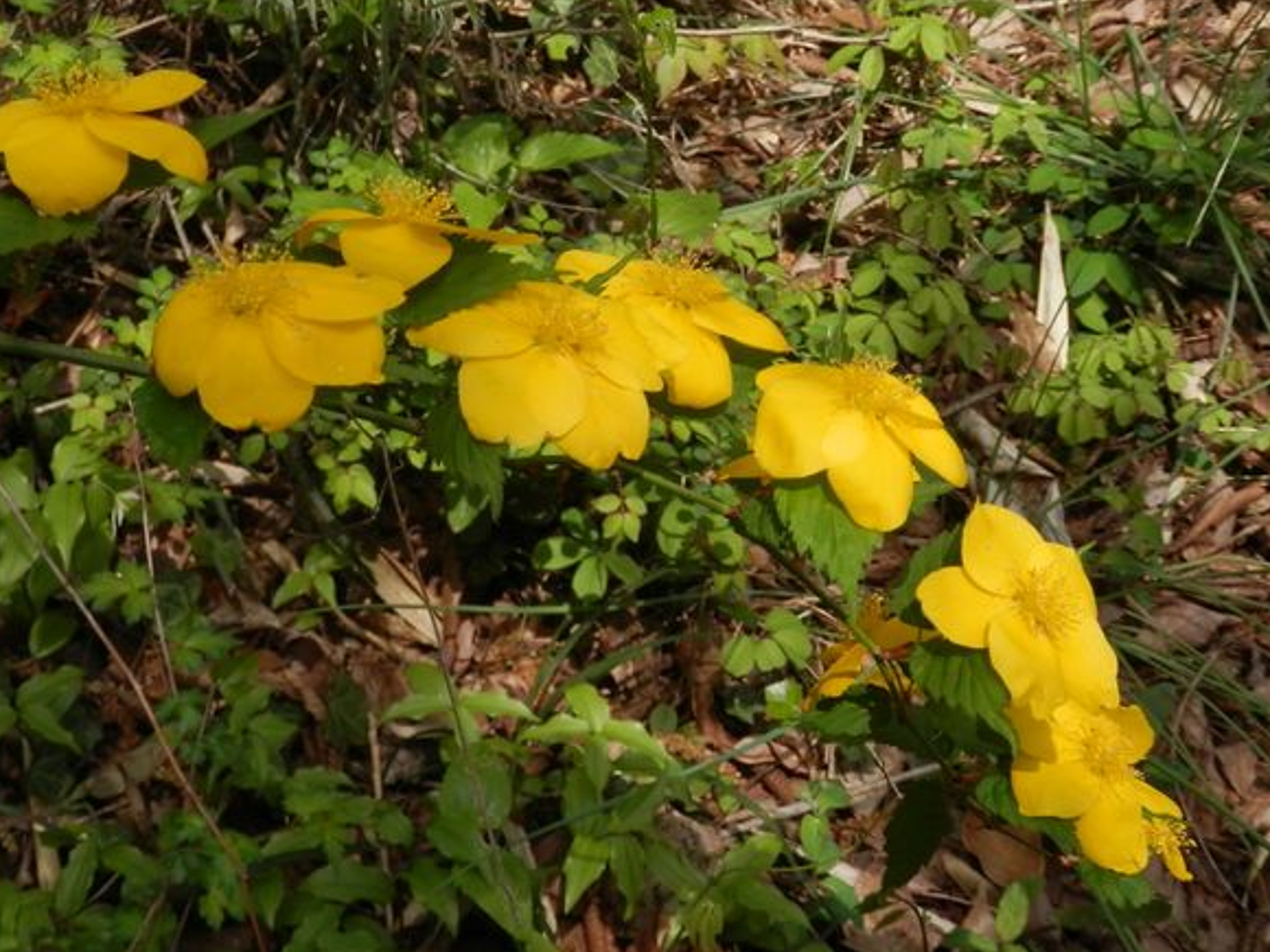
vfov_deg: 28.5
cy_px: 422
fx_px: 1871
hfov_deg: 37.0
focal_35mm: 51
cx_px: 399
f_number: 3.6
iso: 80
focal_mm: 6.6
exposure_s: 1/500
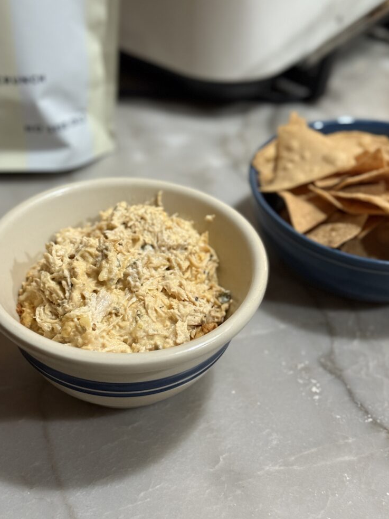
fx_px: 749
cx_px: 199
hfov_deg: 29.1
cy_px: 267
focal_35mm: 50
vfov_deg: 38.2
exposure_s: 1/40
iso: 500
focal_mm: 6.76
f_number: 1.78
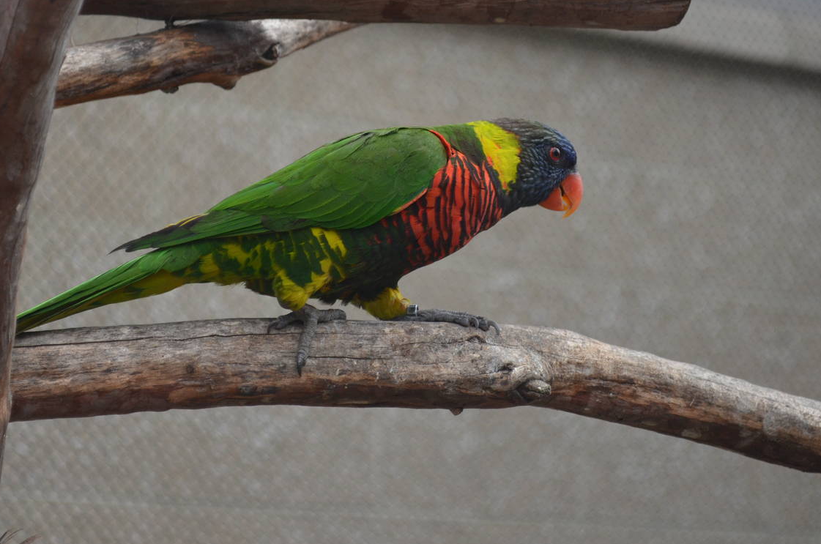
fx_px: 2680
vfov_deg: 11.6
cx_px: 375
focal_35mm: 118
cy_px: 164
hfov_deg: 17.4
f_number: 5.6
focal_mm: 55
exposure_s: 1/1000
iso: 720
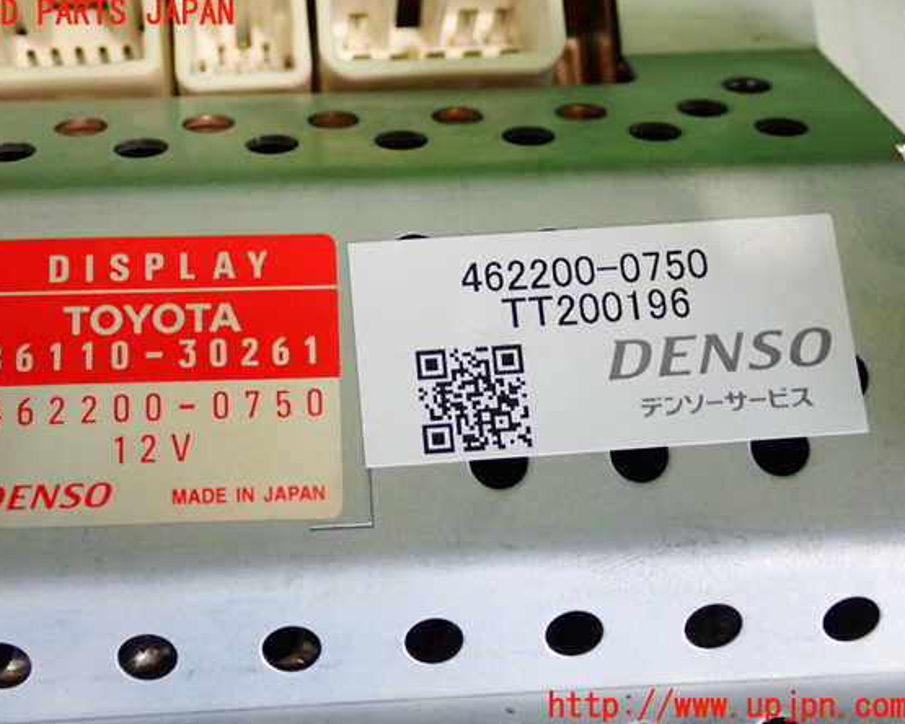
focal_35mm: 57
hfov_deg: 33.0
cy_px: 360
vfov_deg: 26.7
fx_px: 1527
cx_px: 427
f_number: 3.3
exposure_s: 1/30
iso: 800
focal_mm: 9.65
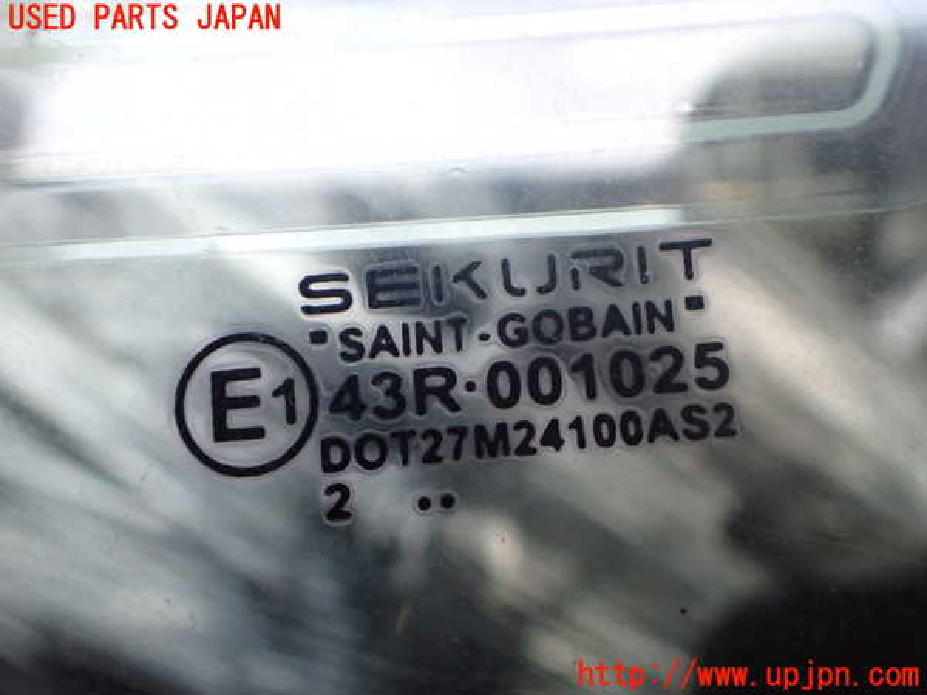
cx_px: 464
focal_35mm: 30
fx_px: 803
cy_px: 348
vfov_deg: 46.8
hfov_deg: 60.0
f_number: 2.3
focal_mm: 5.4
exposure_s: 1/125
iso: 640
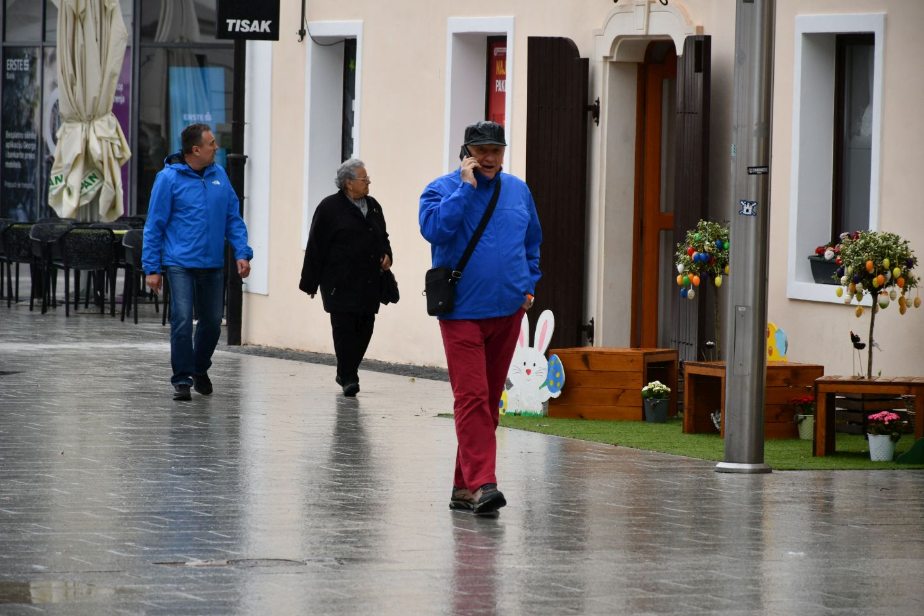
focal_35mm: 195
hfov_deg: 10.5
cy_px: 308
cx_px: 462
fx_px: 5005
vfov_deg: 7.0
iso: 360
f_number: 5.6
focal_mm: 130
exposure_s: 1/250
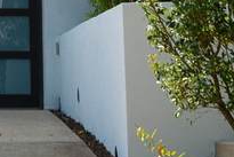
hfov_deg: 11.0
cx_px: 71
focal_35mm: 187
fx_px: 1216
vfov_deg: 6.9
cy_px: -254
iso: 400
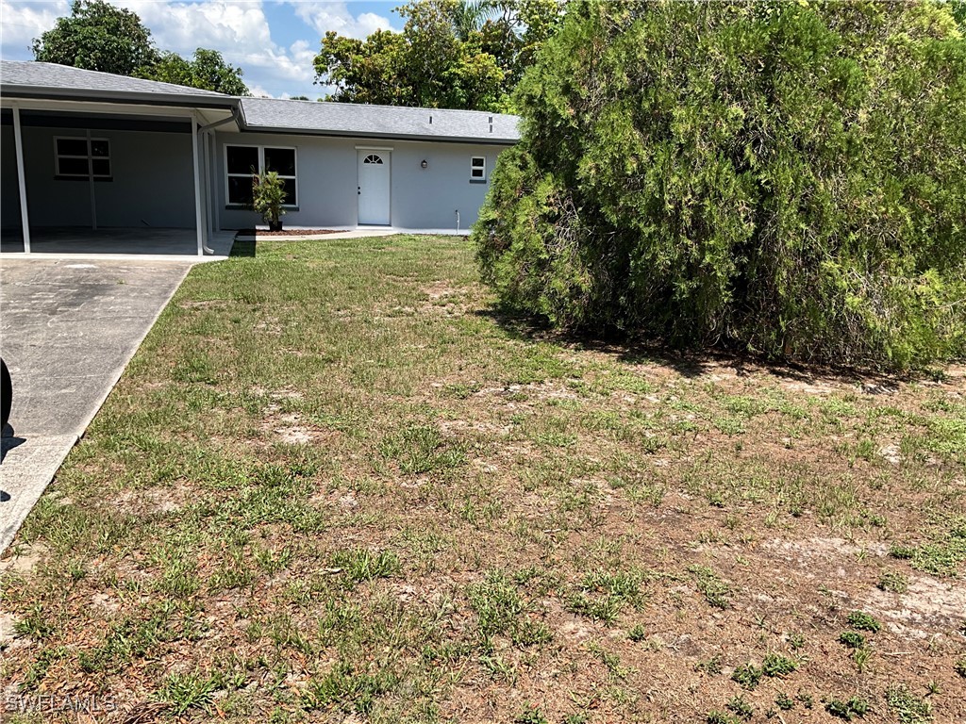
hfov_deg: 61.7
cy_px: 362
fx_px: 809
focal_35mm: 29
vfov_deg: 48.2
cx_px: 483
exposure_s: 1/1168
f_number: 1.8
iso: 25
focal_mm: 3
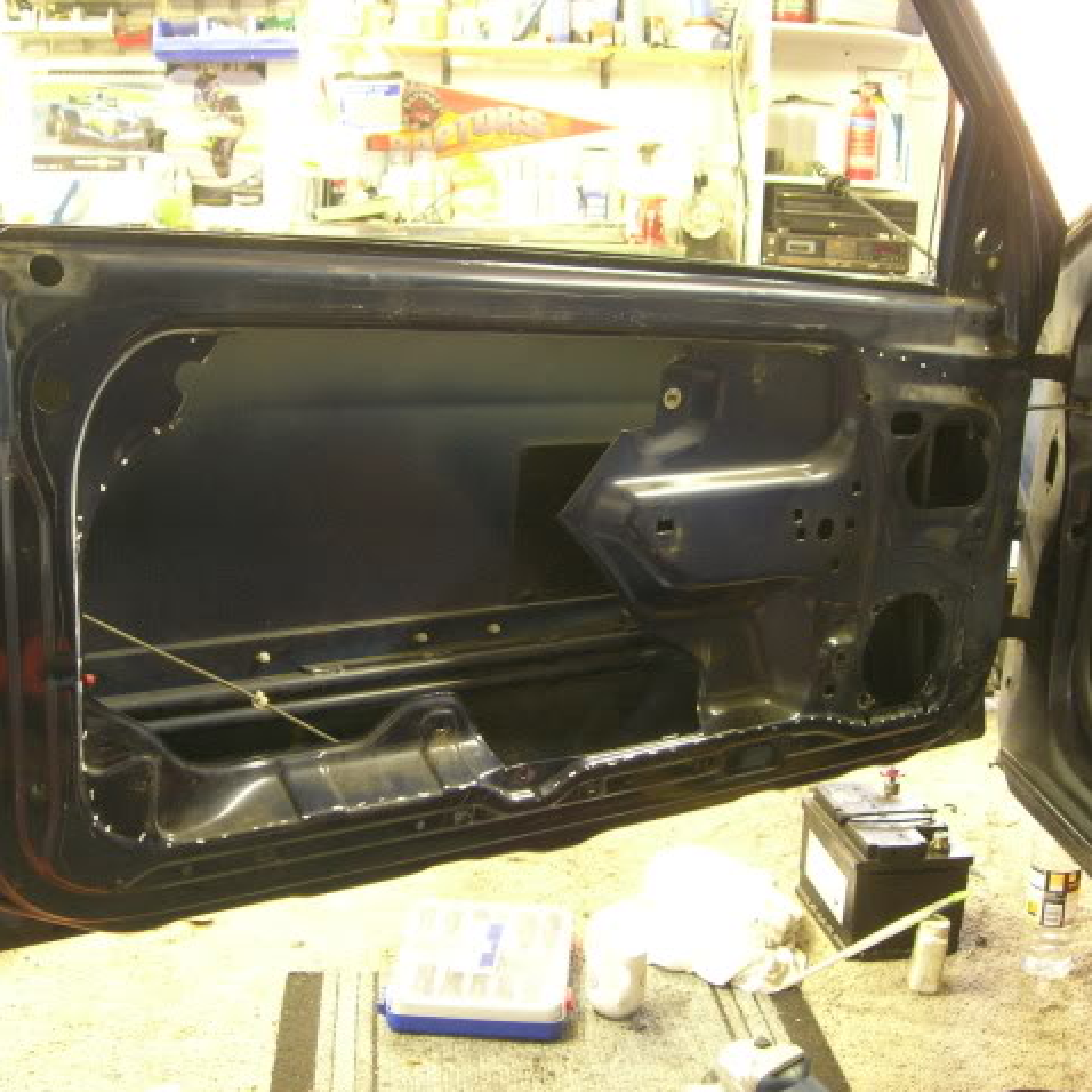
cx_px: 509
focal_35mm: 45
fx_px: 1606
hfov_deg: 37.5
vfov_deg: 37.6
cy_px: 546
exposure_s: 1/3.4
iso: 153
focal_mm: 7.8
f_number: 2.8
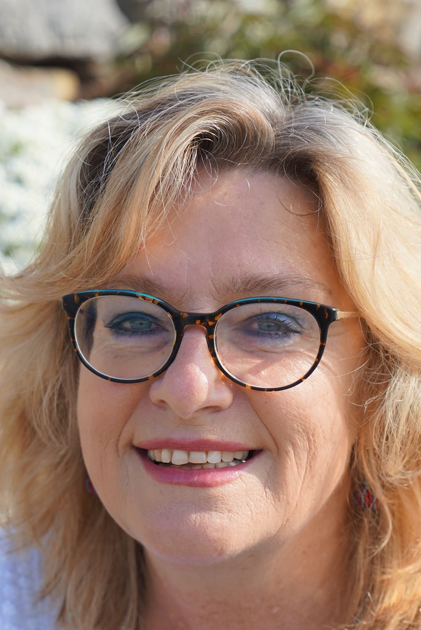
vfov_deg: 20.0
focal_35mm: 102
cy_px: 412
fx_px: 1788
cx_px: 233
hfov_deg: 13.4
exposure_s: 1/400
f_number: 5.6
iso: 100
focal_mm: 70
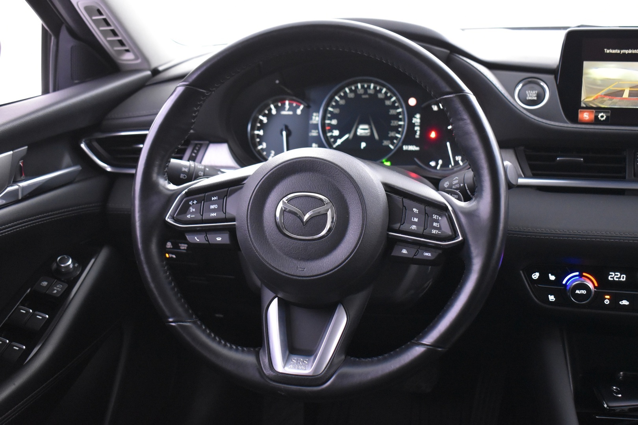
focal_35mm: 46
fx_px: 824
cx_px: 319
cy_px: 212
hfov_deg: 42.3
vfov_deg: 28.9
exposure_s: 1/10
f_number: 4.2
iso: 3200
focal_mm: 31
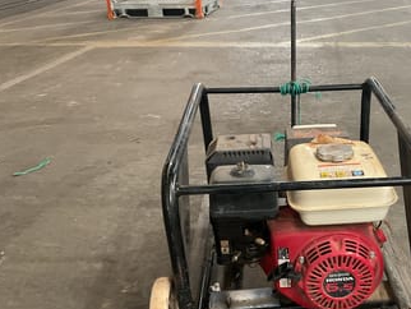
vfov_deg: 31.9
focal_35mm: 45
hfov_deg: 40.7
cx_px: 314
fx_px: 535
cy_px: 210
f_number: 1.8
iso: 200
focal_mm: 3
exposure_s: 1/50
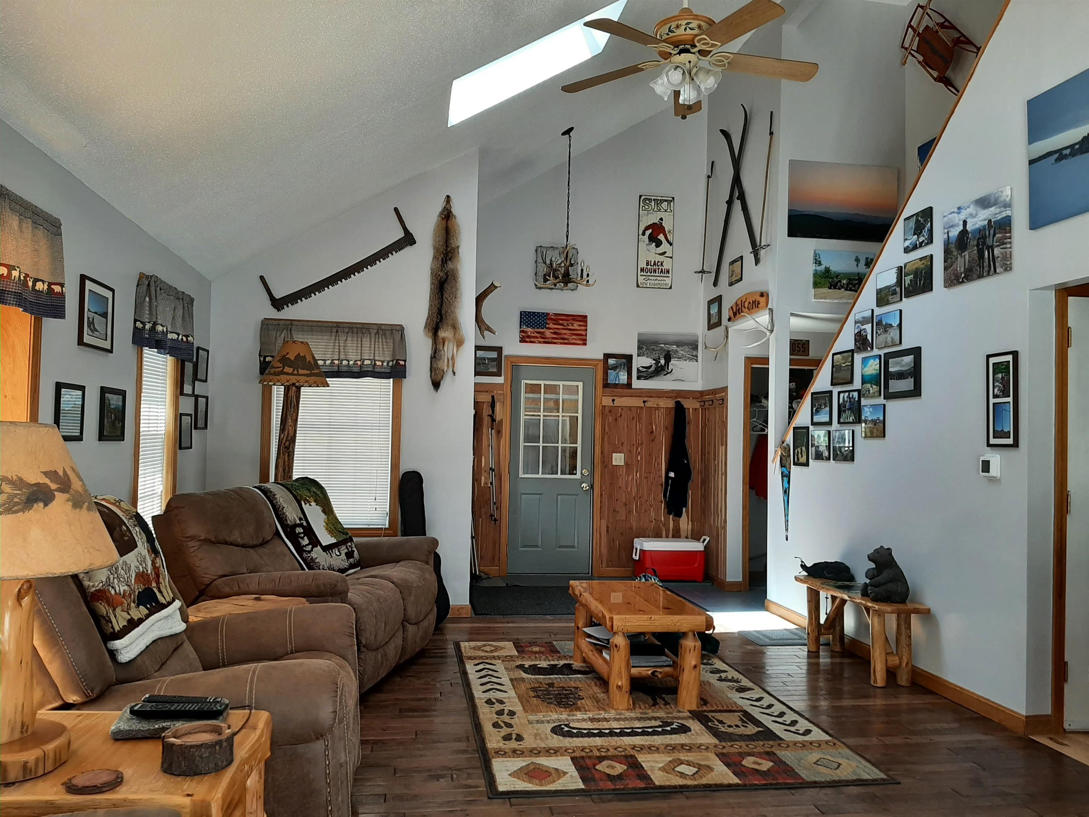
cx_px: 544
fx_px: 818
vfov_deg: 53.1
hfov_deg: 67.3
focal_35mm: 26
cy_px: 408
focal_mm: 3.93
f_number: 1.7
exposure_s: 1/60
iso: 50
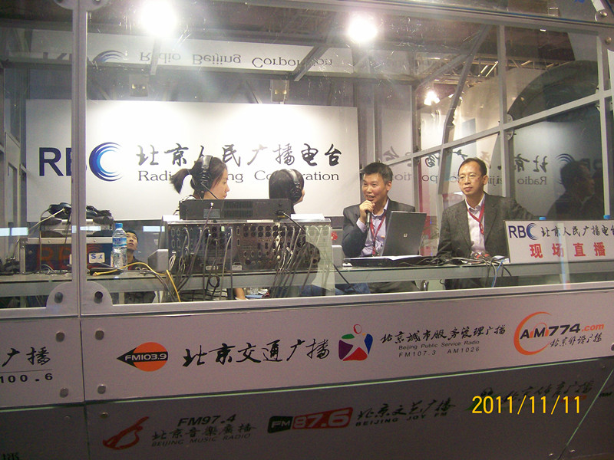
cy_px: 230
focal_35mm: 35
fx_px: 621
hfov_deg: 52.6
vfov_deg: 40.7
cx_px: 307
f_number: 2.8
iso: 200
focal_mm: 5.8
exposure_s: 1/64
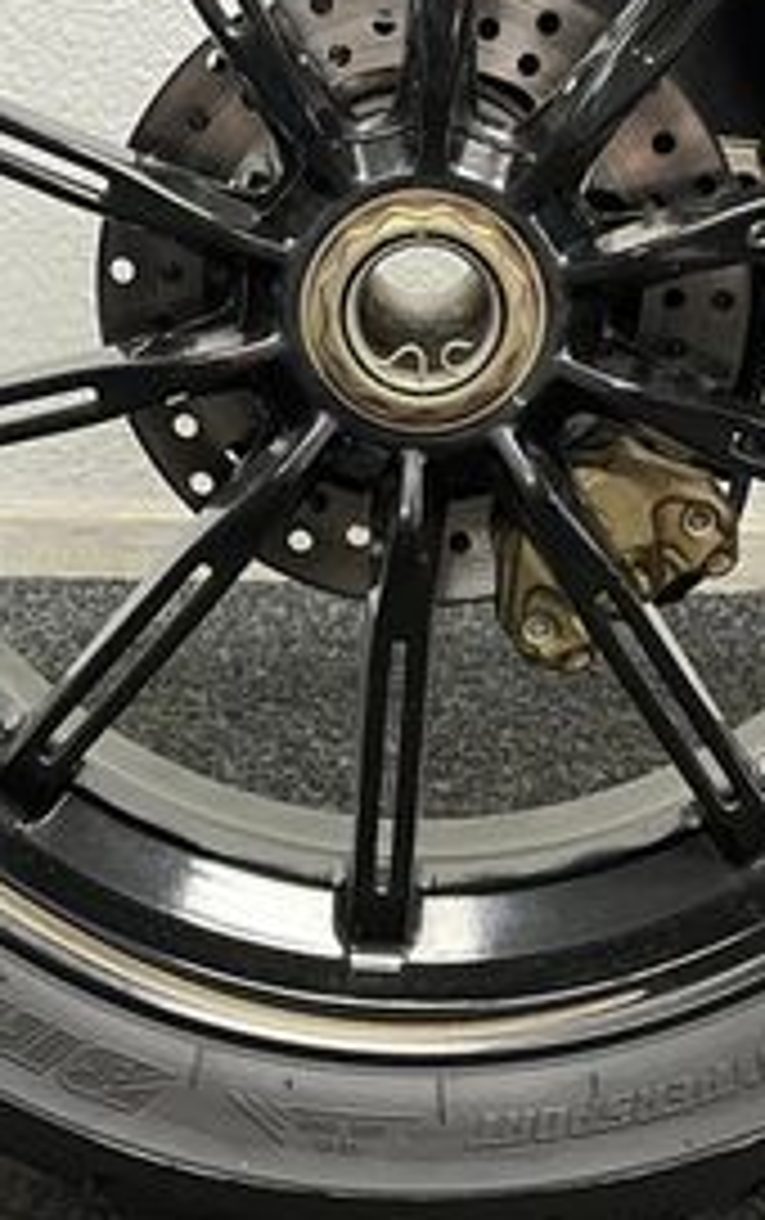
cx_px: 392
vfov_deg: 30.9
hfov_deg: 20.1
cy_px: 297
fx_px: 2163
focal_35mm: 65
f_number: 1.6
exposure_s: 1/50
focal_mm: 5.1
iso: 320
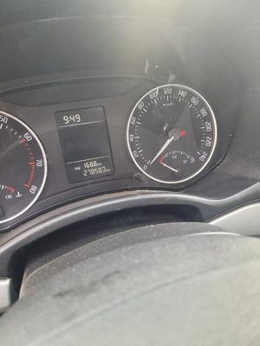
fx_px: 260
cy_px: 173
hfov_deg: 53.1
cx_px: 130
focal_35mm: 26
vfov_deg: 67.3
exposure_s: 1/100
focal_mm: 5.4
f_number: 1.8
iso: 200
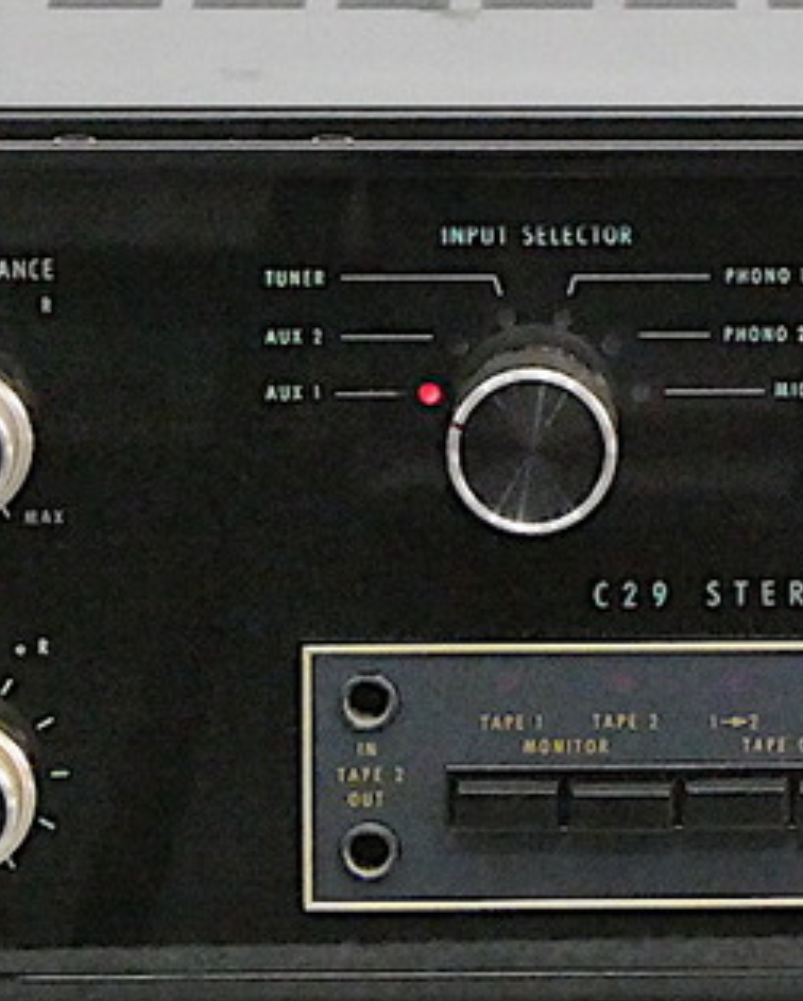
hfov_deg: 3.4
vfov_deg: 4.3
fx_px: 13342
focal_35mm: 450
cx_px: 873
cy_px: 421
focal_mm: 27.1
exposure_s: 1/40
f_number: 5.4
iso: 1600
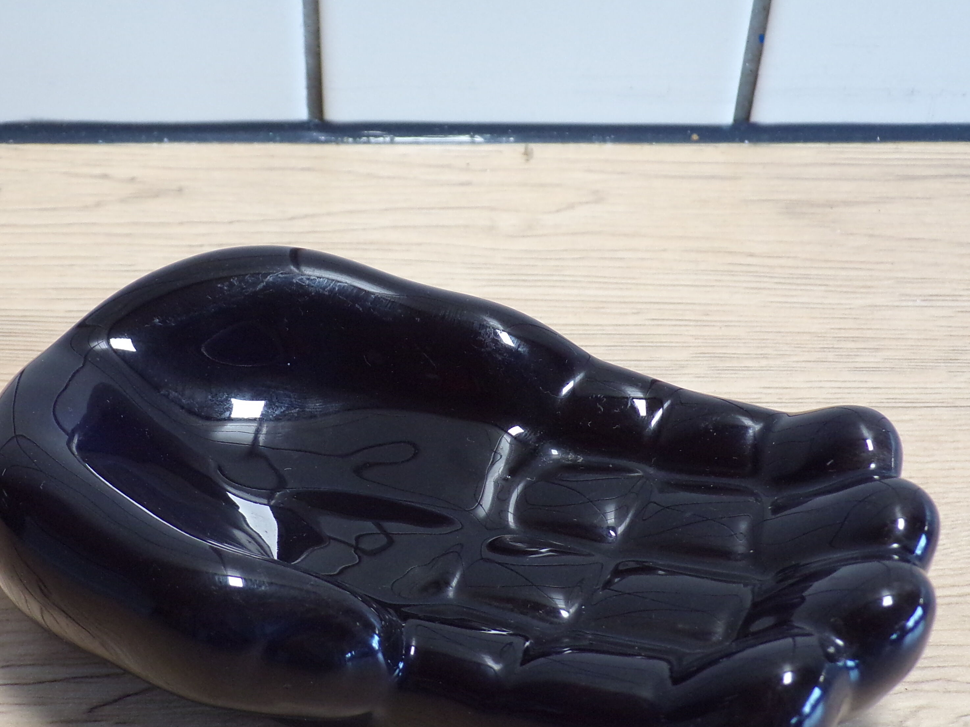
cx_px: 453
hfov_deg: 38.2
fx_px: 1401
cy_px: 462
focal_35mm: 50
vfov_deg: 29.0
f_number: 3.2
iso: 200
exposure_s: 1/28
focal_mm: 5.8
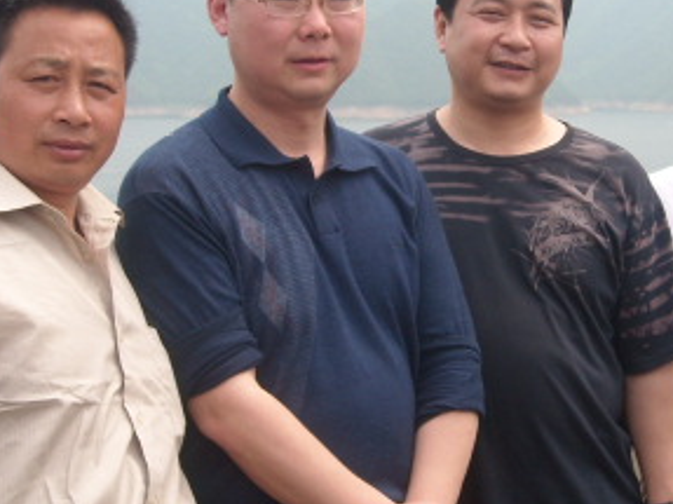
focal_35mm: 78
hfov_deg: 25.0
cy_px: 211
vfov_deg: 18.9
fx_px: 1516
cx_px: 427
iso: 64
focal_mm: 5.7
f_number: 5.6
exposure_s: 1/141
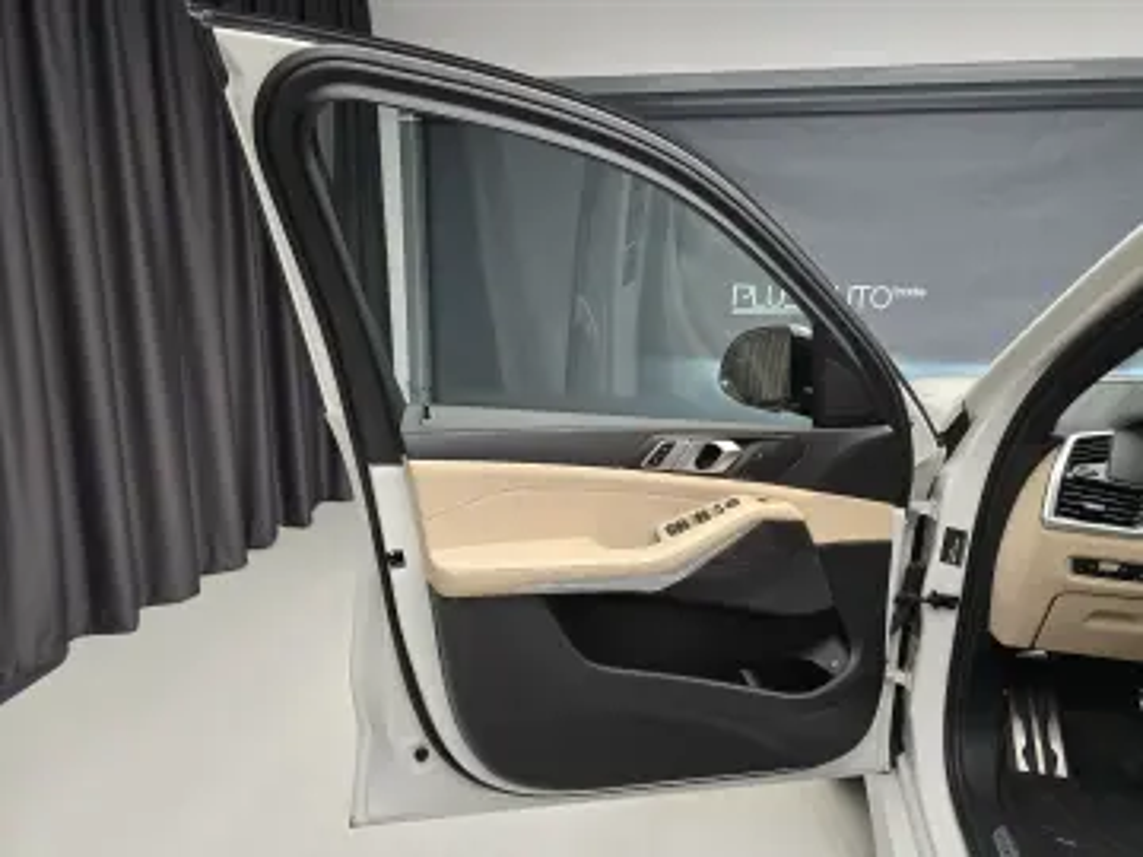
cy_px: 428
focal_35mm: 23
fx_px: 759
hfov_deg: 73.9
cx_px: 572
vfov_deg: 58.9
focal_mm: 6.3
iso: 250
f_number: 1.7
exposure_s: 1/180
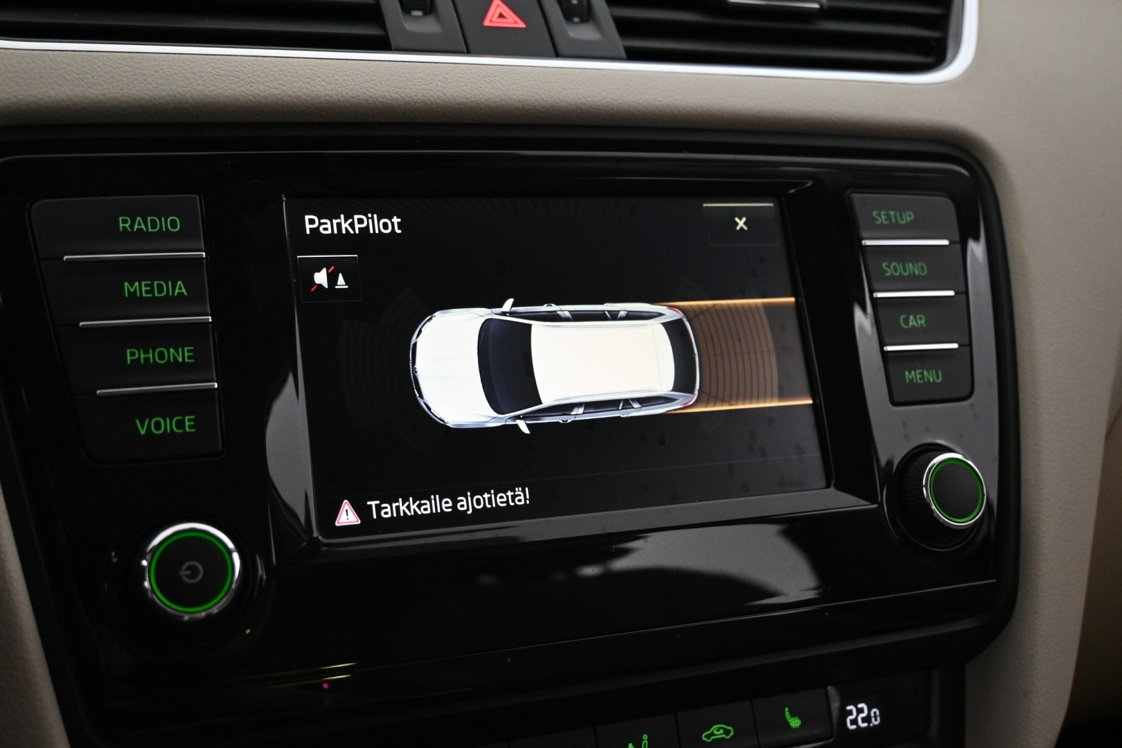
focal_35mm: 40
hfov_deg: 48.7
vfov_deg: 33.6
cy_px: 374
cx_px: 561
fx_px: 1239
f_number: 4.5
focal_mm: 26.5
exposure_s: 1/40
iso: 2500
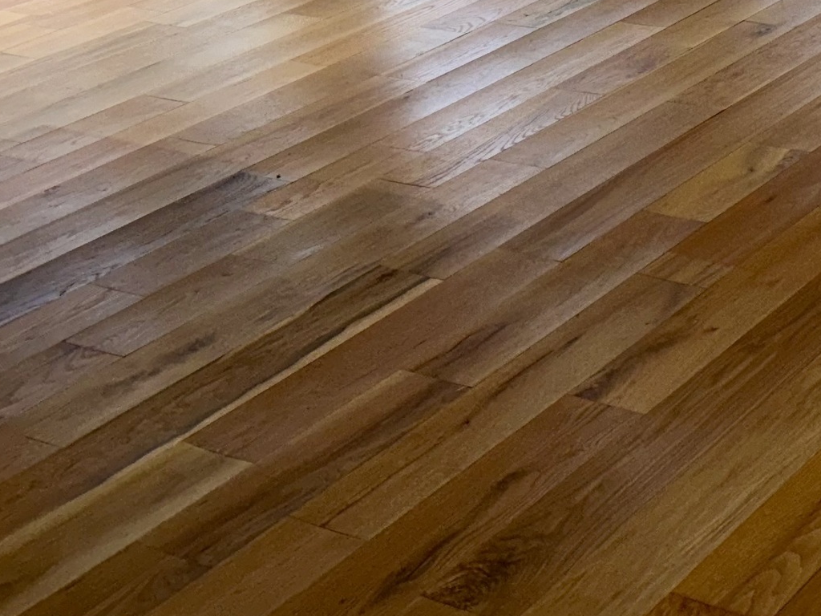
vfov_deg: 17.6
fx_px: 1850
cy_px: -213
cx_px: 1085
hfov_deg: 22.3
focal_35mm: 78
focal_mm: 5.7
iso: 32
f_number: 1.5
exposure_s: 1/284
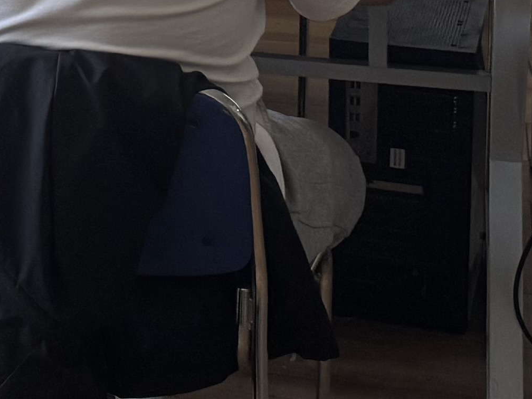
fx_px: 2090
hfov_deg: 13.0
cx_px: -445
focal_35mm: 136
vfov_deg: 10.4
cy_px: -278
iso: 160
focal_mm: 6.76
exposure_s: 1/121
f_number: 1.78
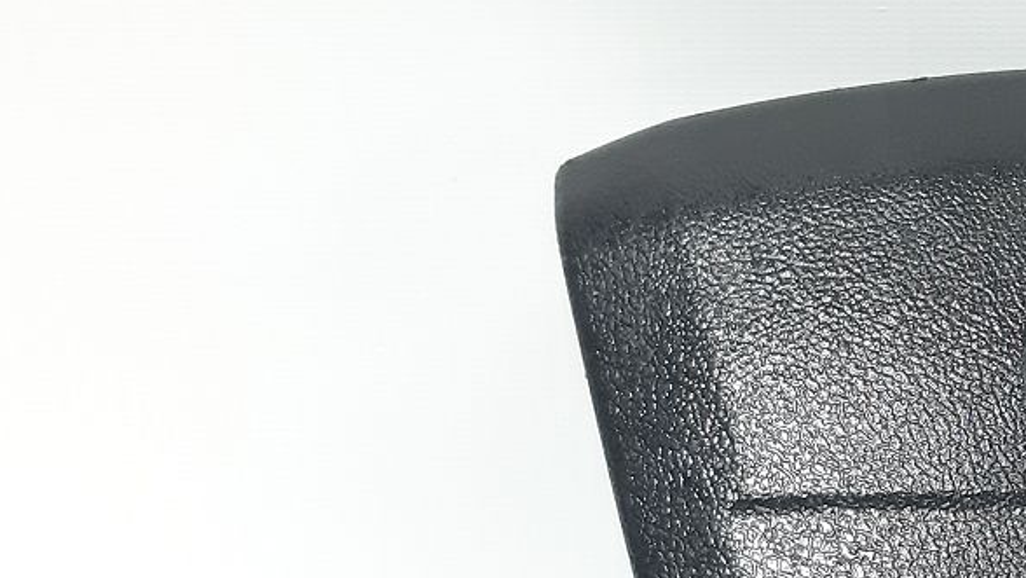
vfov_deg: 14.2
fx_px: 2313
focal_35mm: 85
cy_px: 435
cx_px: 1172
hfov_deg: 23.3
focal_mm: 3.93
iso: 100
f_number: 1.7
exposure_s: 1/50
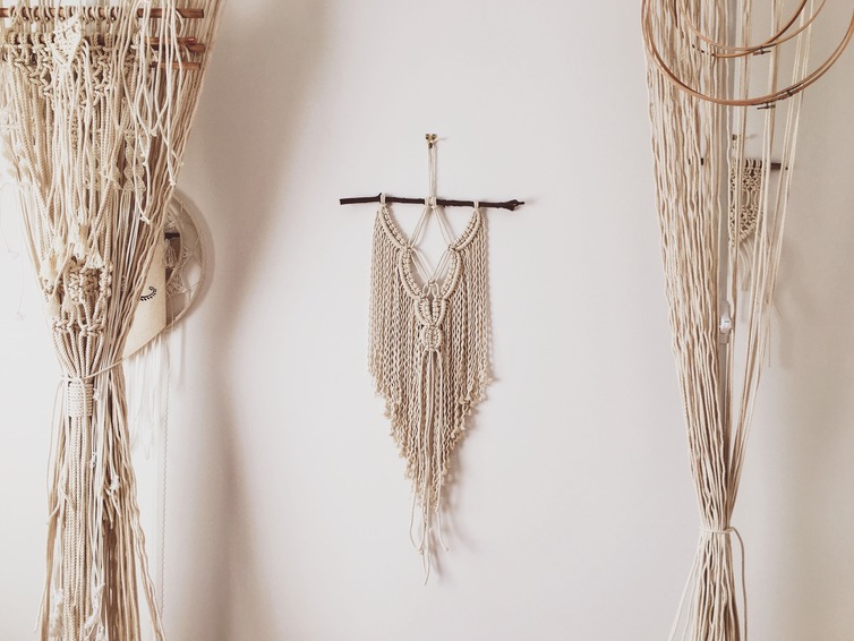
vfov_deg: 46.8
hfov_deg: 59.9
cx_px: 433
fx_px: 740
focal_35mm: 30
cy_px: 323
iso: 25
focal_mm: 4.15
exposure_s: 1/100
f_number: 2.2
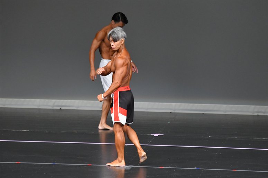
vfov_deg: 4.4
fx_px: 2344
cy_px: 89
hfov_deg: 6.5
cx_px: 134
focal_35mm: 315
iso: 5000
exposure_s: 1/400
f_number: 5.6
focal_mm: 210
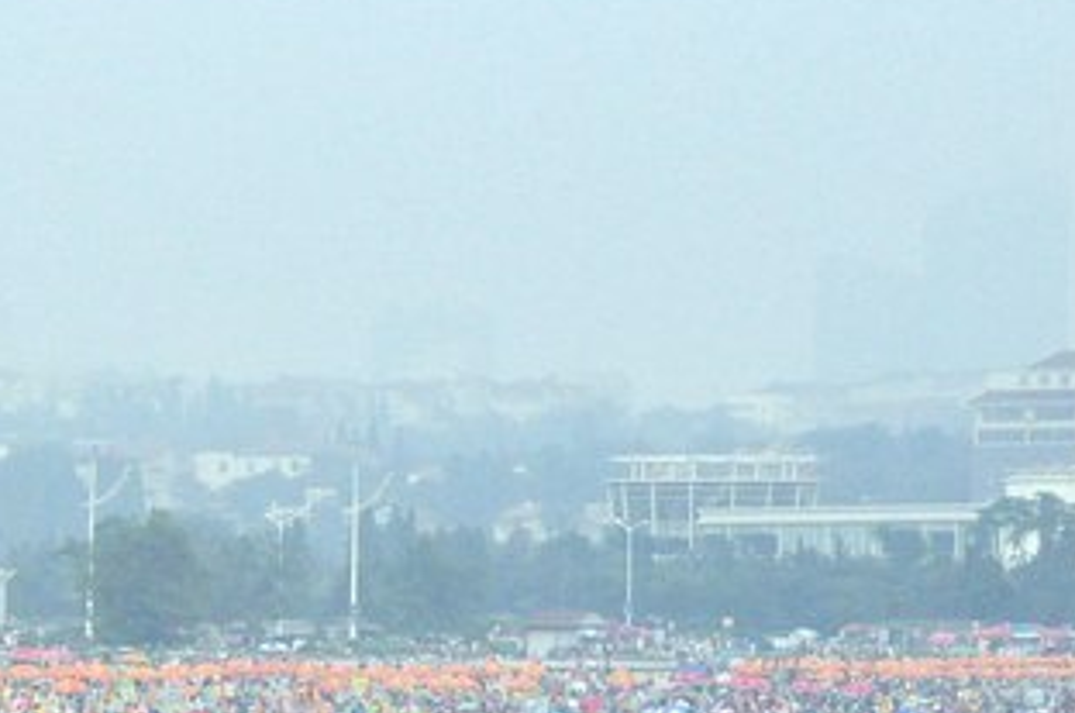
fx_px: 7483
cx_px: -3
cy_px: 978
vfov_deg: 5.4
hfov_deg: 8.2
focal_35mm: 251
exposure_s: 1/1600
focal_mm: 58
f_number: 11
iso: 1600
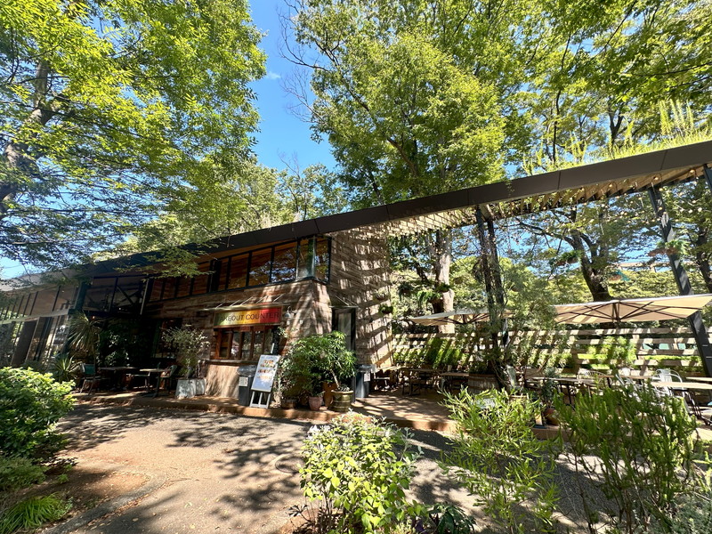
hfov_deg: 102.1
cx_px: 356
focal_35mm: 14
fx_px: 288
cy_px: 267
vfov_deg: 85.7
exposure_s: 1/182
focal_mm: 2.22
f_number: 2.2
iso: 40
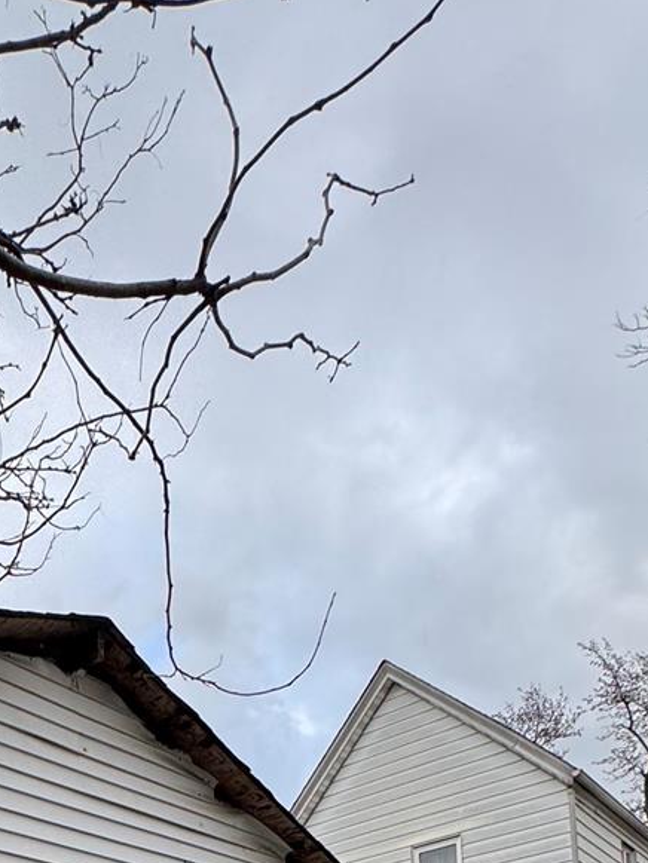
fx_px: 923
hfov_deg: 37.0
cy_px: 1110
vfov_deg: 35.3
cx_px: 111
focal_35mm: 37
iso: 40
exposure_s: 1/207
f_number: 2.2
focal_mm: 2.22
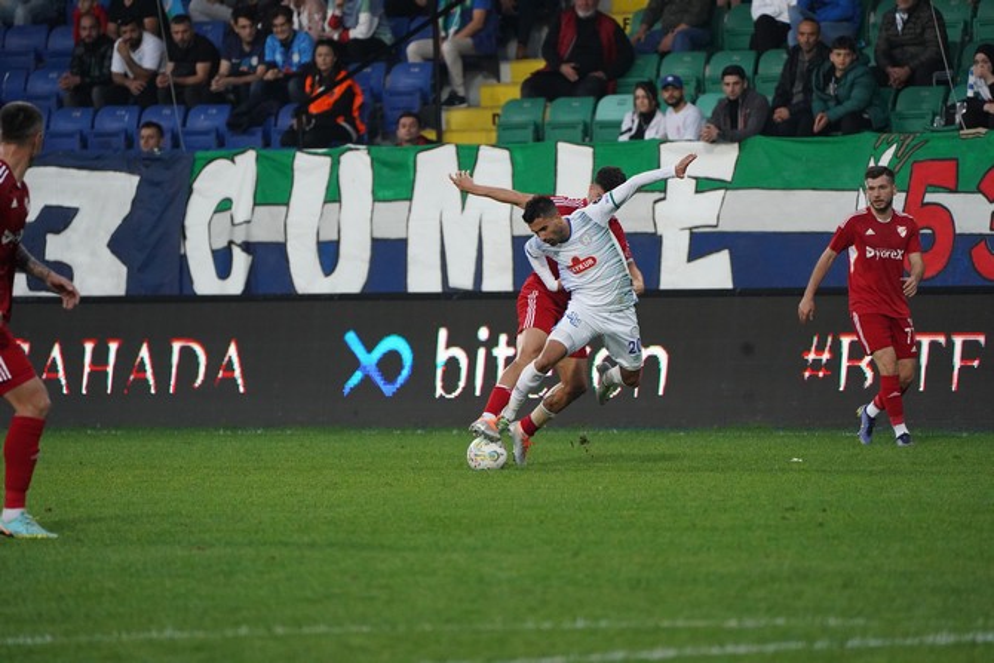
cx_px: 497
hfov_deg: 5.2
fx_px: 11046
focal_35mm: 400
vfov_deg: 3.4
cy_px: 332
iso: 6400
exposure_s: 1/2000
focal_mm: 400
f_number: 5.6
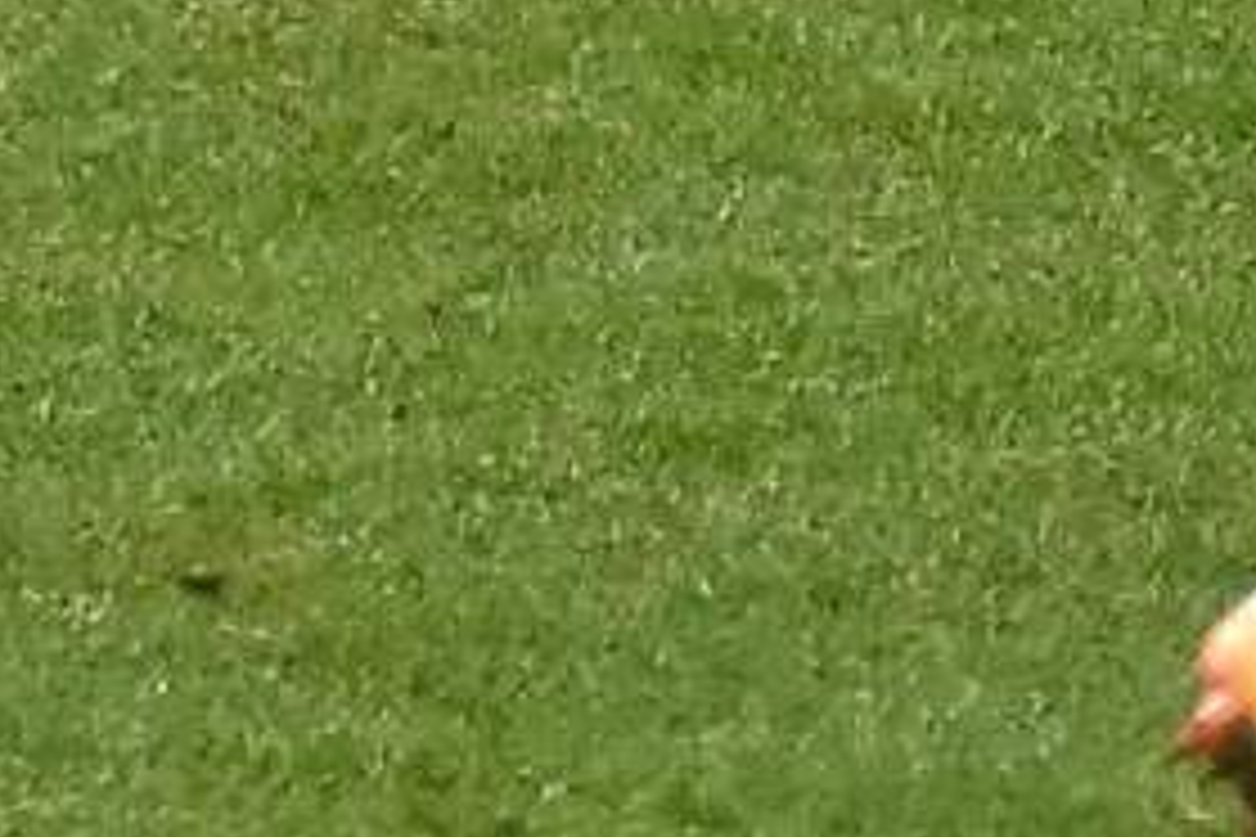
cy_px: -1174
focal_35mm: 723
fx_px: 25223
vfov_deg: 1.9
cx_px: 3376
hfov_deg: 2.8
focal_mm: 70
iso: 4000
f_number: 2.8
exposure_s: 1/640
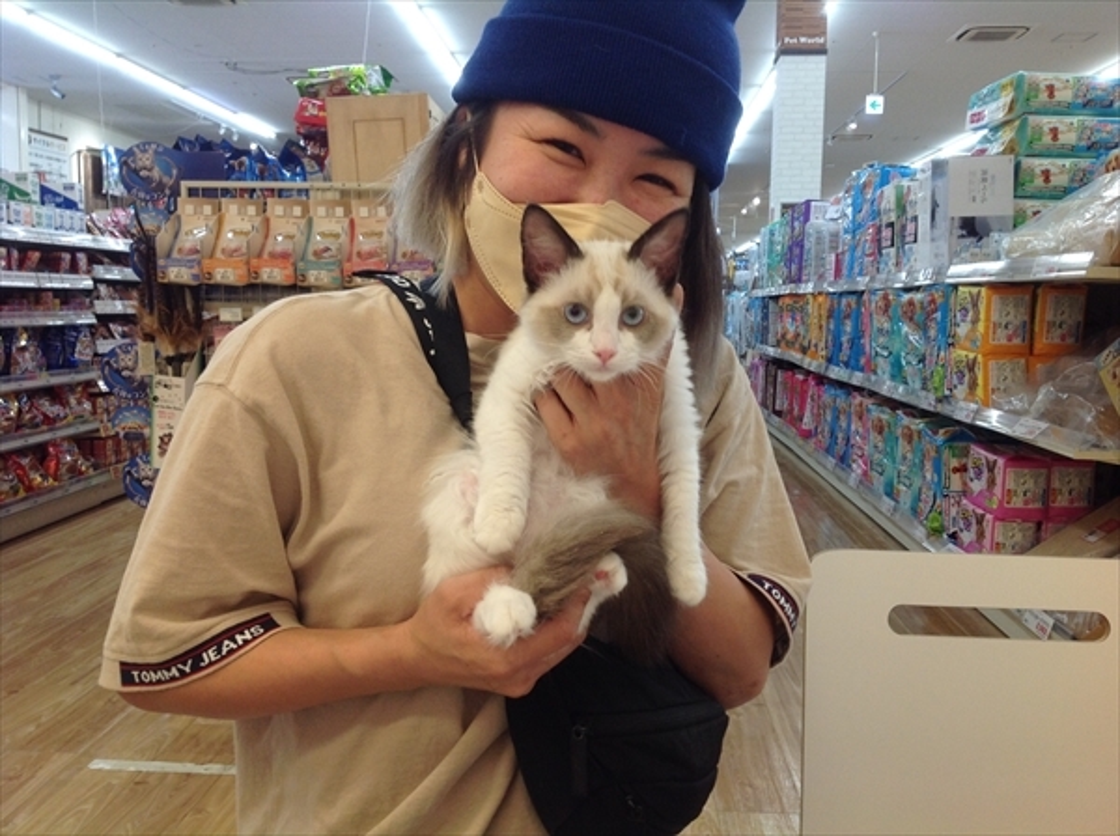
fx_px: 1131
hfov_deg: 52.7
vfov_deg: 40.6
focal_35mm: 35
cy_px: 418
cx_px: 560
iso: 64
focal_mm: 4.28
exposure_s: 1/60
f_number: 2.4
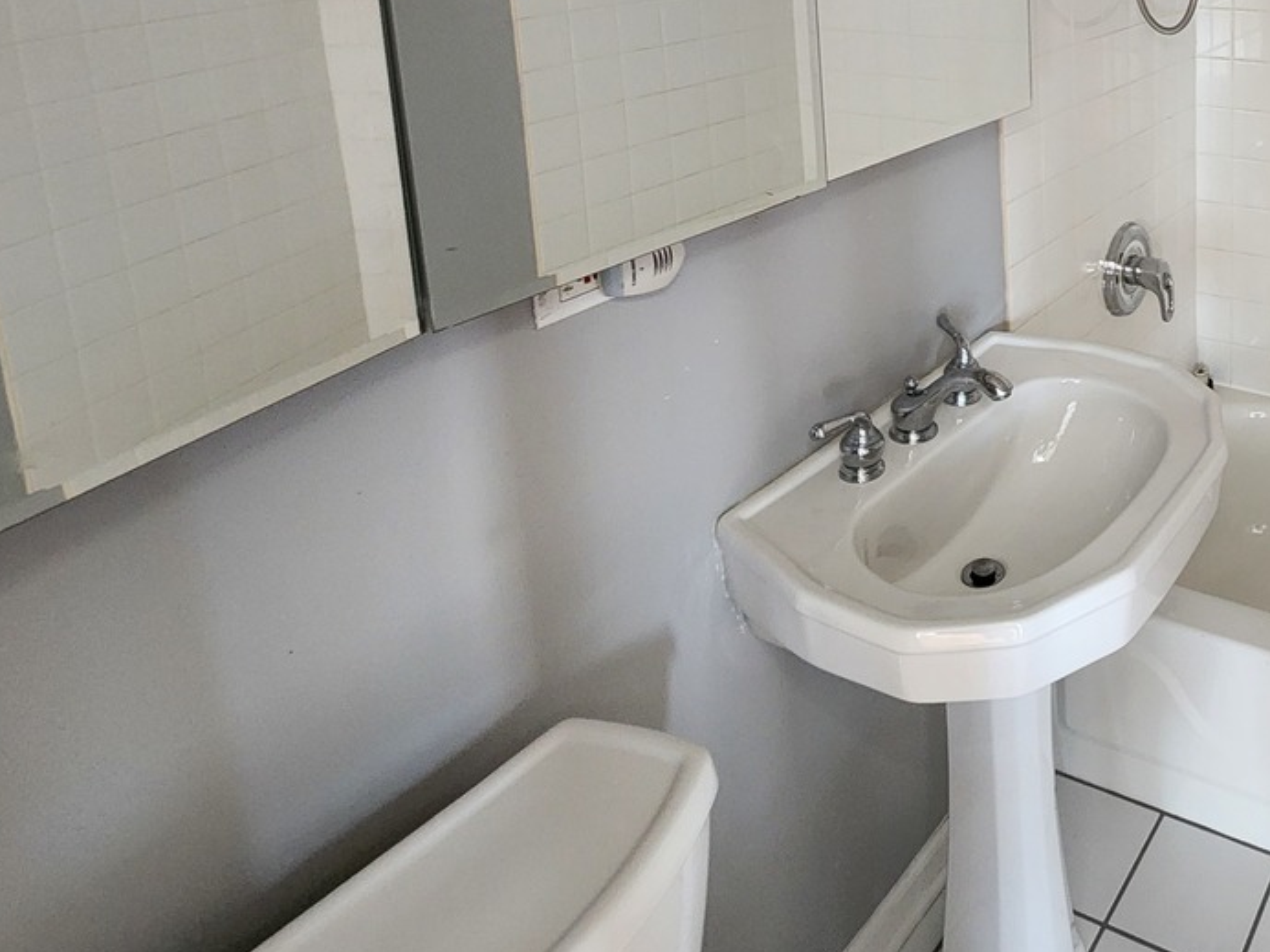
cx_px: 1189
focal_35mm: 27
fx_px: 991
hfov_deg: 54.9
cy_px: 46
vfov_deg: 45.1
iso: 500
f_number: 2.2
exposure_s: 1/30
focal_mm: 2.2
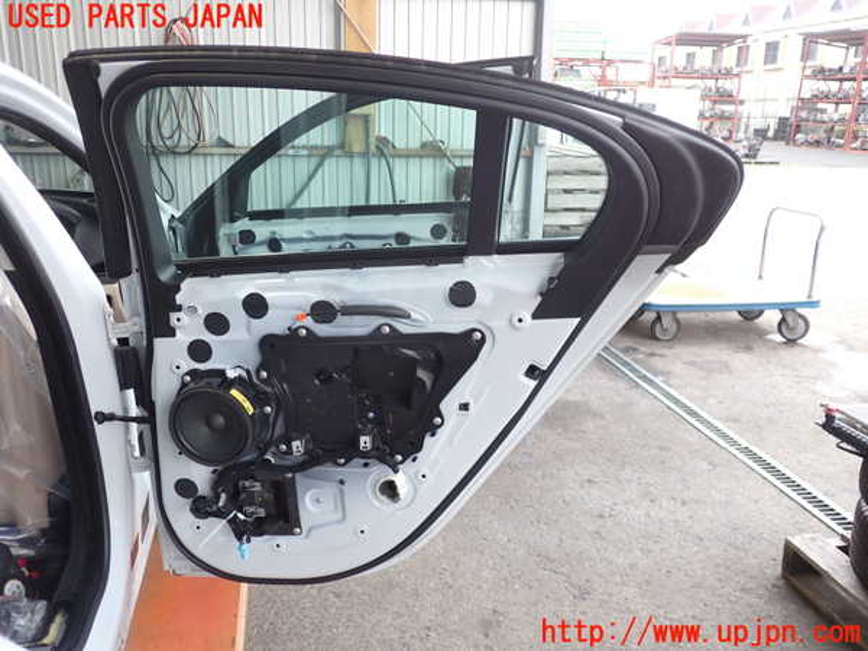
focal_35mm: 30
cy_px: 326
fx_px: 752
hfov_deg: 60.0
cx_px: 434
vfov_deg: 46.8
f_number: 2.3
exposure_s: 1/60
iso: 160
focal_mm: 5.4
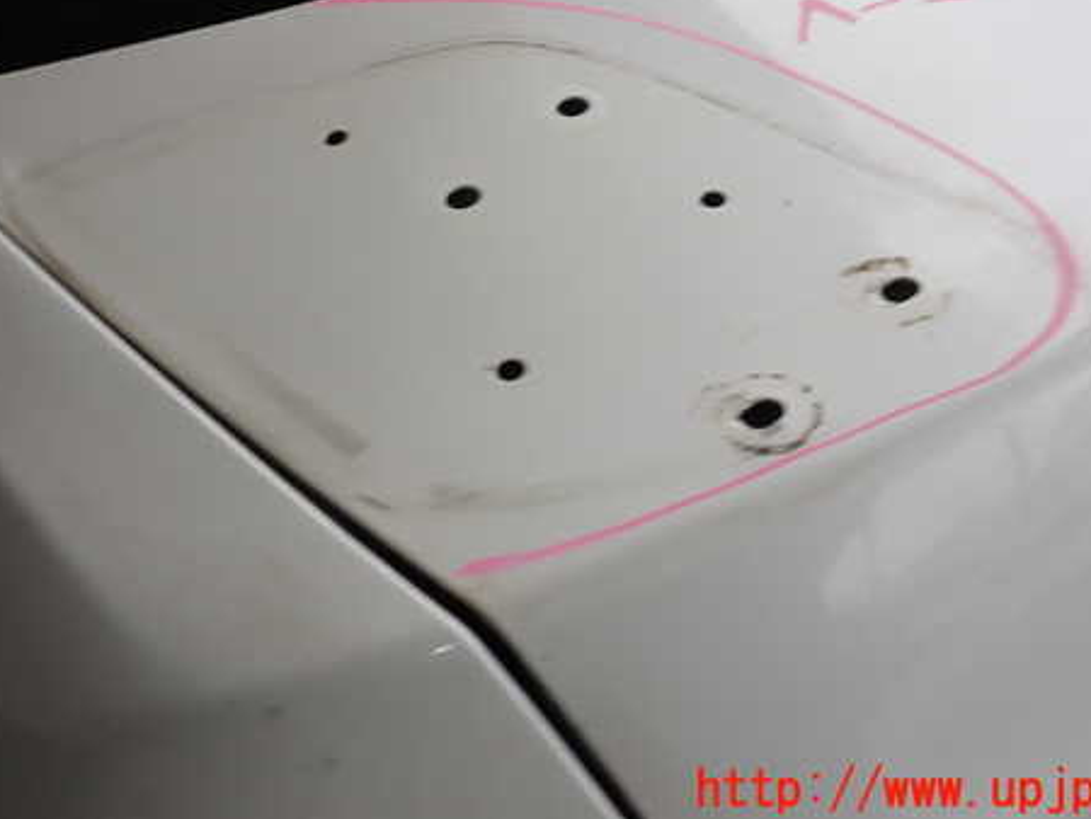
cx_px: 516
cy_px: 276
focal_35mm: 40
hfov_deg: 46.8
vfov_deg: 35.7
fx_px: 1261
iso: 100
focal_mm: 5.4
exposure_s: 1/30
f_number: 6.3
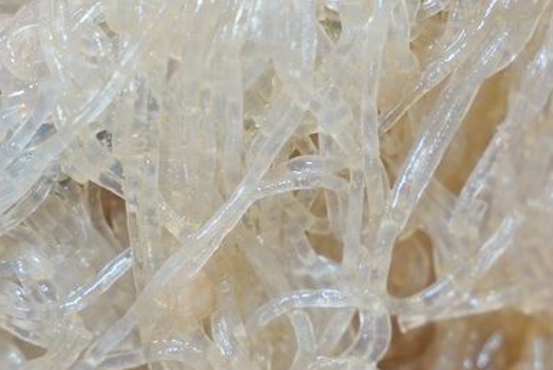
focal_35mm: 233
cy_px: 237
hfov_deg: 8.8
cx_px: 289
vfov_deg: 5.9
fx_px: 3582
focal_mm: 75
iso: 250
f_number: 4
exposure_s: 1/80
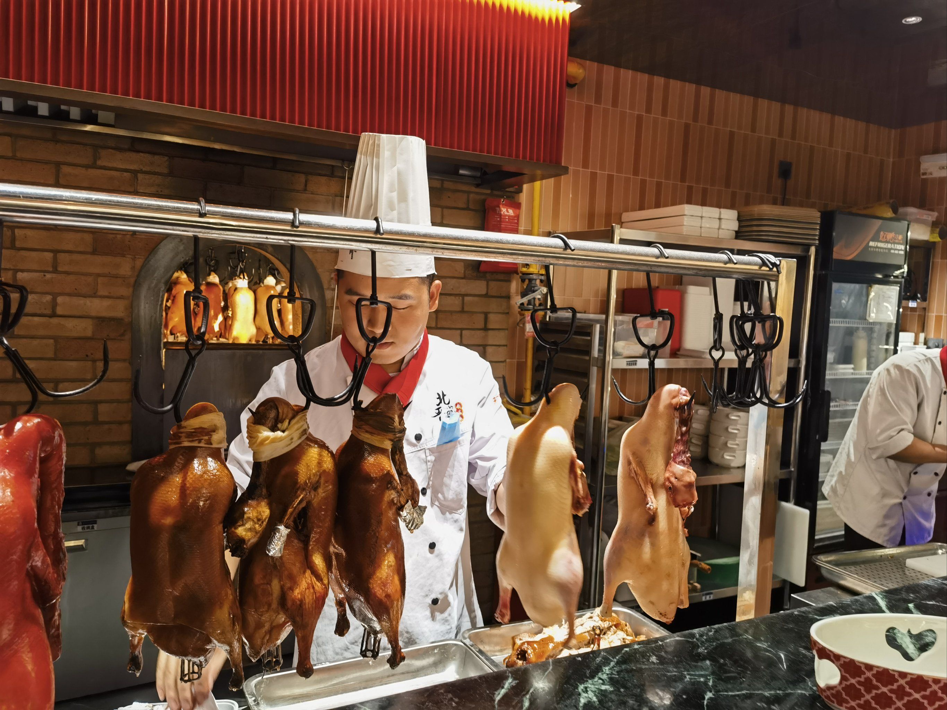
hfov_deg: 65.3
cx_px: 474
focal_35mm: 27
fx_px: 739
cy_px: 355
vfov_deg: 51.4
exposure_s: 1/50
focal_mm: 6.67
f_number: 1.9
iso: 160
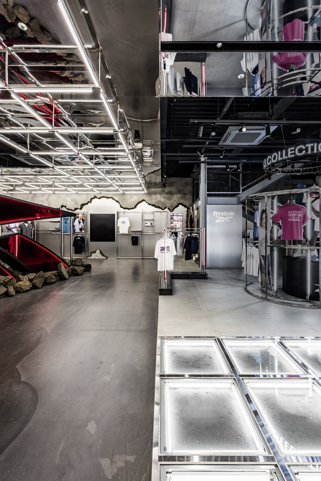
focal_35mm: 16
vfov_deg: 96.7
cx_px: 160
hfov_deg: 73.8
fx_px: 214
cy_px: 240
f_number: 11
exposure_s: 1/6
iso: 100
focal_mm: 16
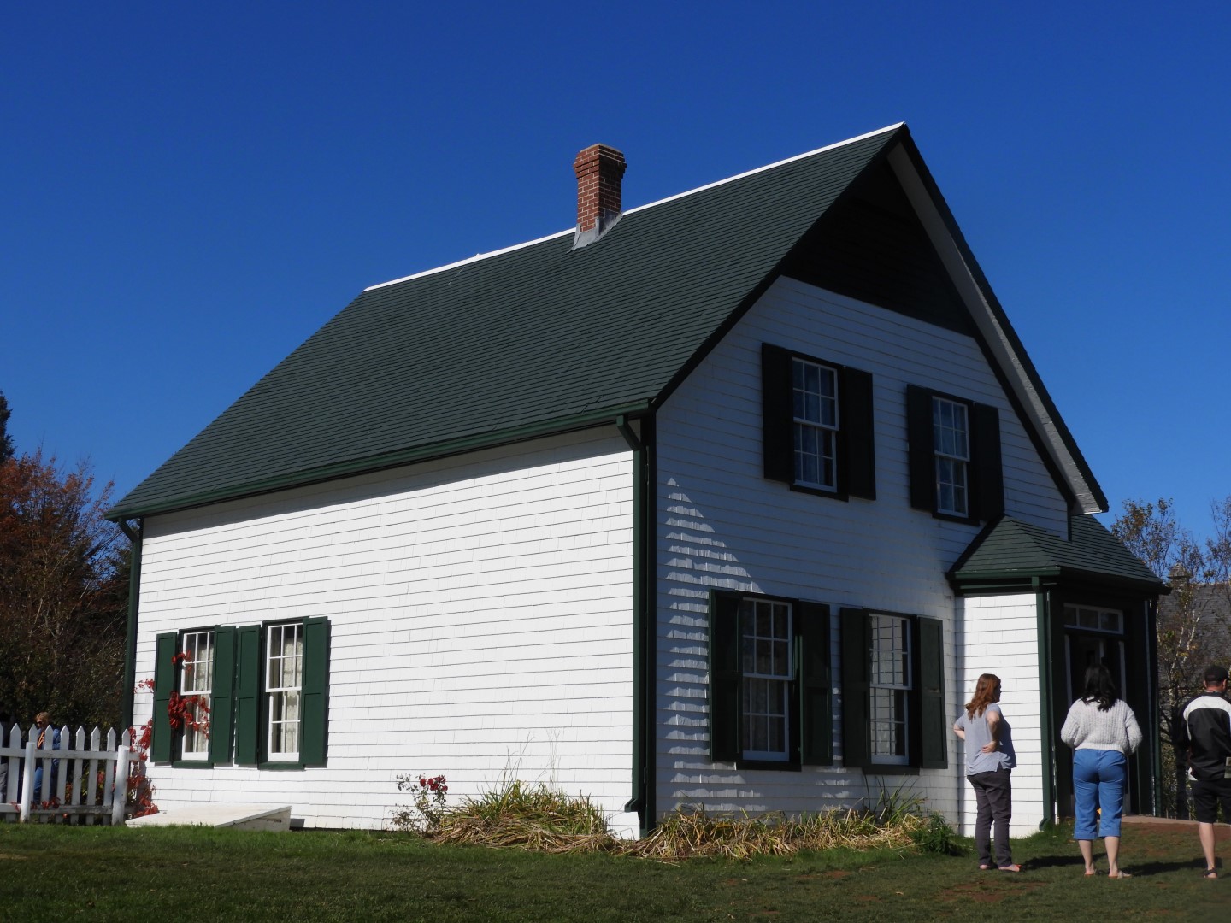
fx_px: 1778
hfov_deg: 38.2
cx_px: 616
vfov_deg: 29.1
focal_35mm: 50
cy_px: 462
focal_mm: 9
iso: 100
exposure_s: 1/1600
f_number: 5
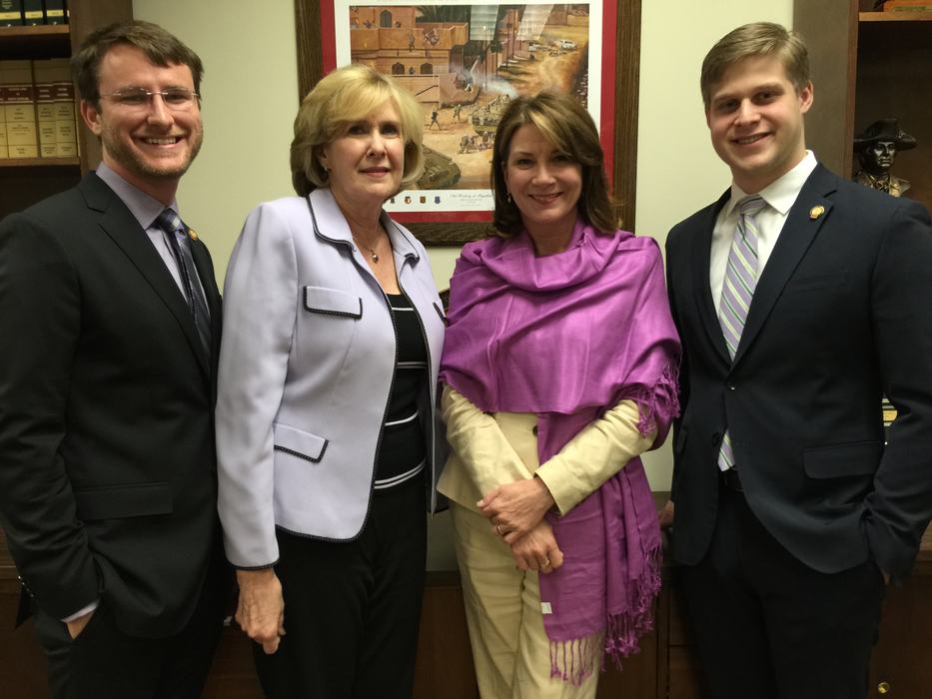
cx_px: 466
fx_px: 781
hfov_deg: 61.7
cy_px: 350
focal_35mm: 29
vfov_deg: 48.2
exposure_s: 1/15
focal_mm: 4.15
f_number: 2.2
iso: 64
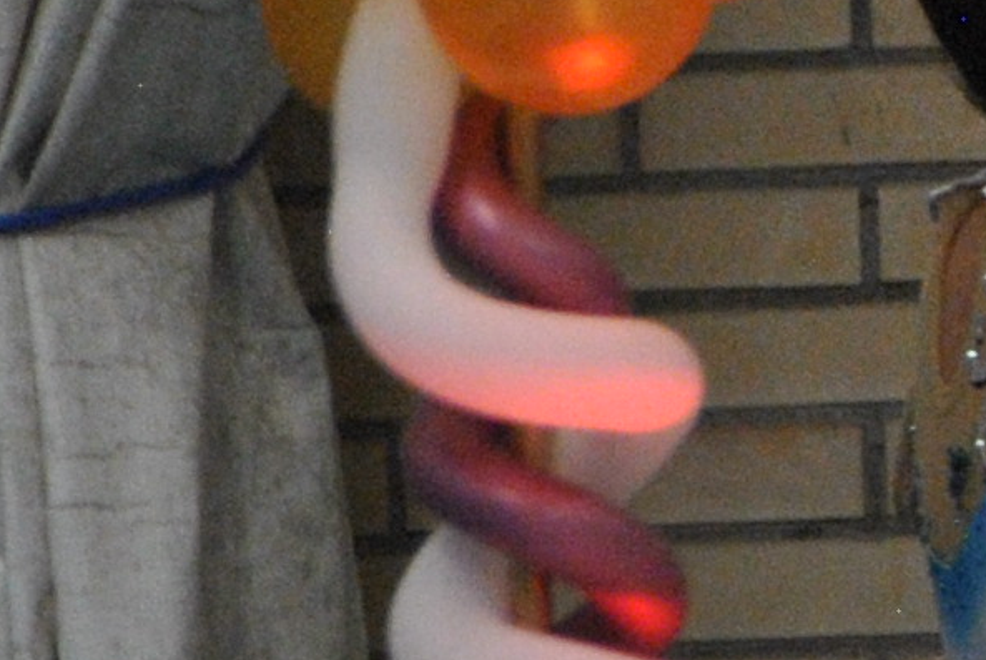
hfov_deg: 1.2
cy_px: 349
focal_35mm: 1665
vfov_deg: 0.8
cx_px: 1673
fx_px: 45658
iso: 800
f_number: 6
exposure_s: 1/250
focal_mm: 170
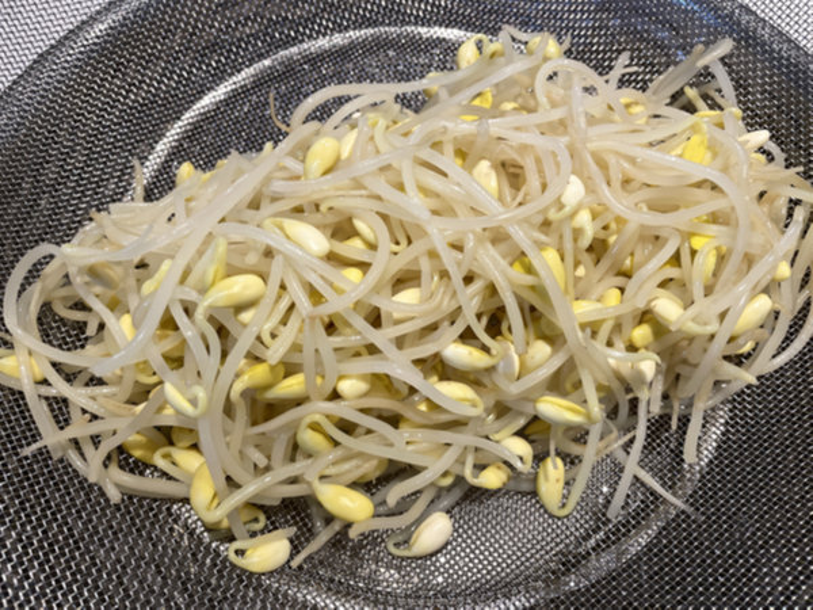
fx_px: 611
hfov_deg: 67.3
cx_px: 406
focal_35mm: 26
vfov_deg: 53.1
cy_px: 305
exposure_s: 1/120
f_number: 1.6
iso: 100
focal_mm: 4.2
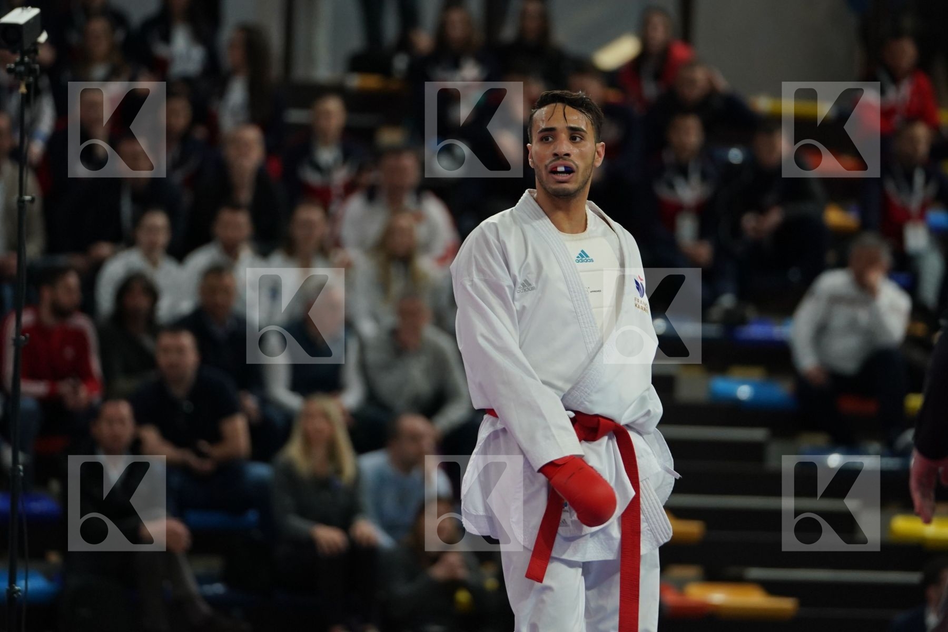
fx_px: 7452
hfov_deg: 7.3
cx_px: 474
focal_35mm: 283
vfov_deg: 4.9
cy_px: 316
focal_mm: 189
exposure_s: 1/1000
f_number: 2.8
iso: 1600
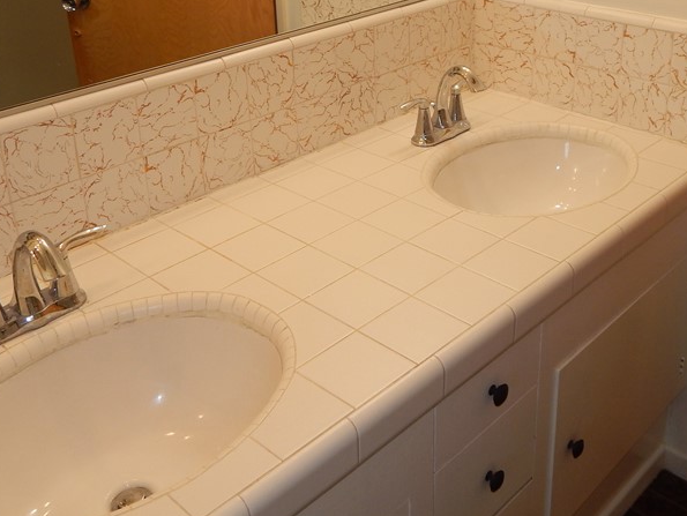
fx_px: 854
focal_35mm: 43
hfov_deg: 43.6
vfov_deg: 32.9
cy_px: 121
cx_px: 408
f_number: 3.1
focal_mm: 4.4
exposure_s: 1/50
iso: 125
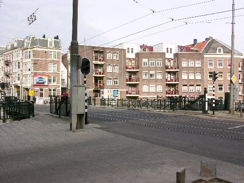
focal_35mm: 35
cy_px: 92
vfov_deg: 40.7
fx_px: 247
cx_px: 122
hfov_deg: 52.6
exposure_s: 1/122
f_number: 7.1
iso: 50
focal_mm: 8.9
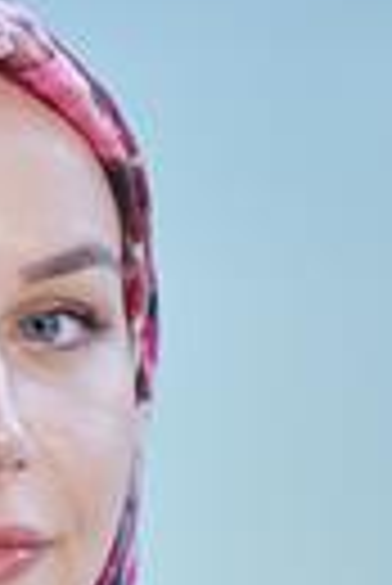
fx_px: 7558
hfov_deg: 3.0
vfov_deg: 4.4
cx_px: -149
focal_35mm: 464
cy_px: 711
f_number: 3.5
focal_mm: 130
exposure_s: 1/200
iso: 640
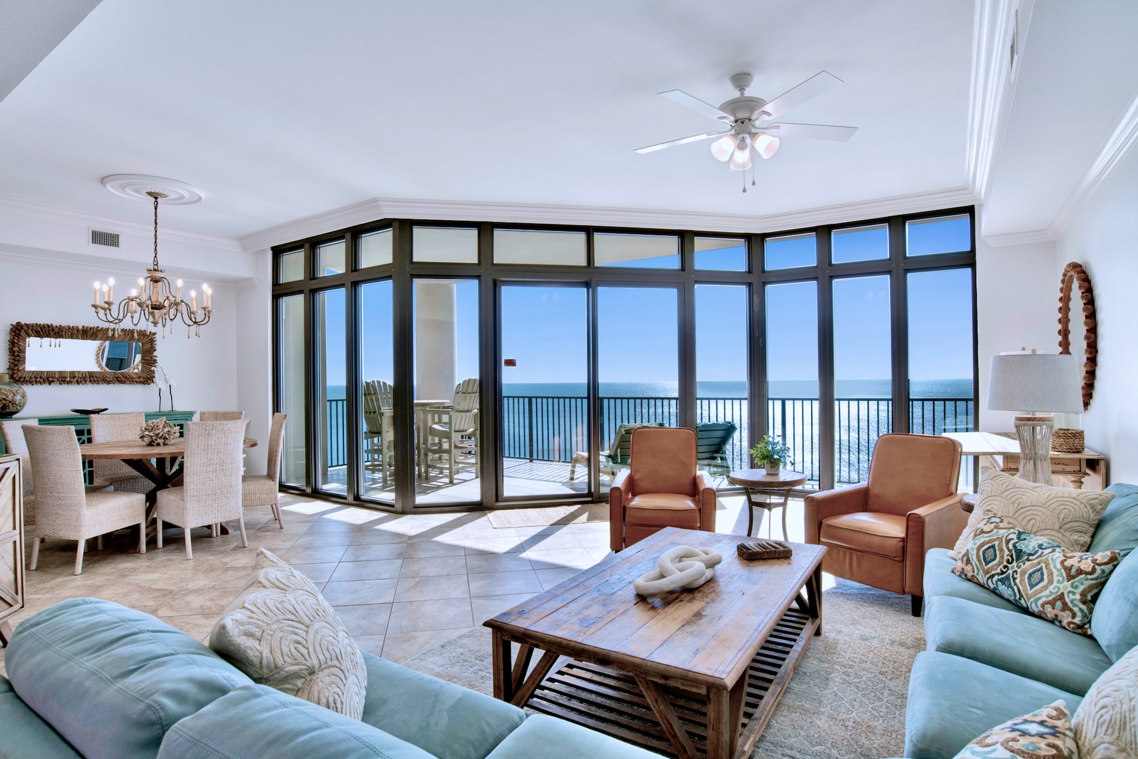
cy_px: 380
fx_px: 569
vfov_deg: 67.4
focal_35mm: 18
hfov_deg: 90.0
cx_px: 569
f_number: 11
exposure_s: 1/40
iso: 200
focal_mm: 18
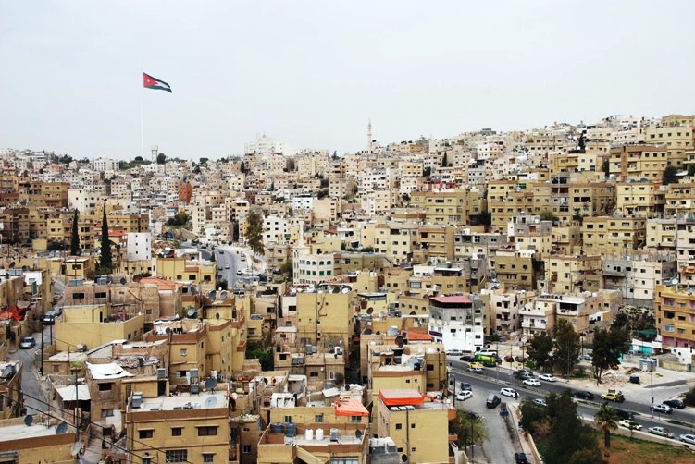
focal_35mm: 51
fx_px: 985
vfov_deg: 26.5
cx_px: 348
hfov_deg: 38.9
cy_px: 232
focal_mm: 34
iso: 140
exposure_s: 1/250
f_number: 10
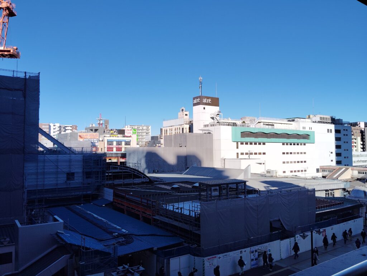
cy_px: 138
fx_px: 297
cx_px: 184
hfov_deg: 63.4
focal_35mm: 28
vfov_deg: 49.9
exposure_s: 1/847
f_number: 1.8
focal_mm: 4.22
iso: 50
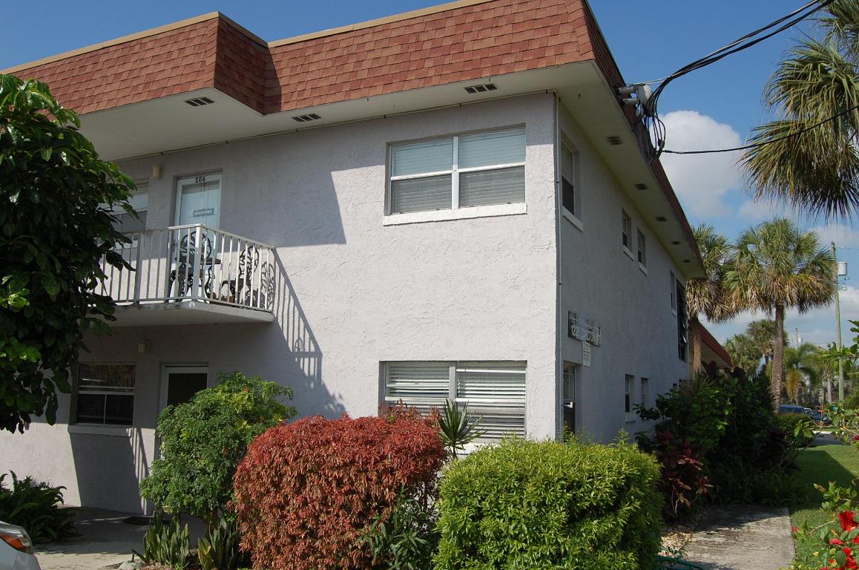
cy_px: 285
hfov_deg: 62.0
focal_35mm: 30
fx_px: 715
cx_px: 430
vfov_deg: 43.5
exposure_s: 1/400
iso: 200
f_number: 10
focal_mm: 20
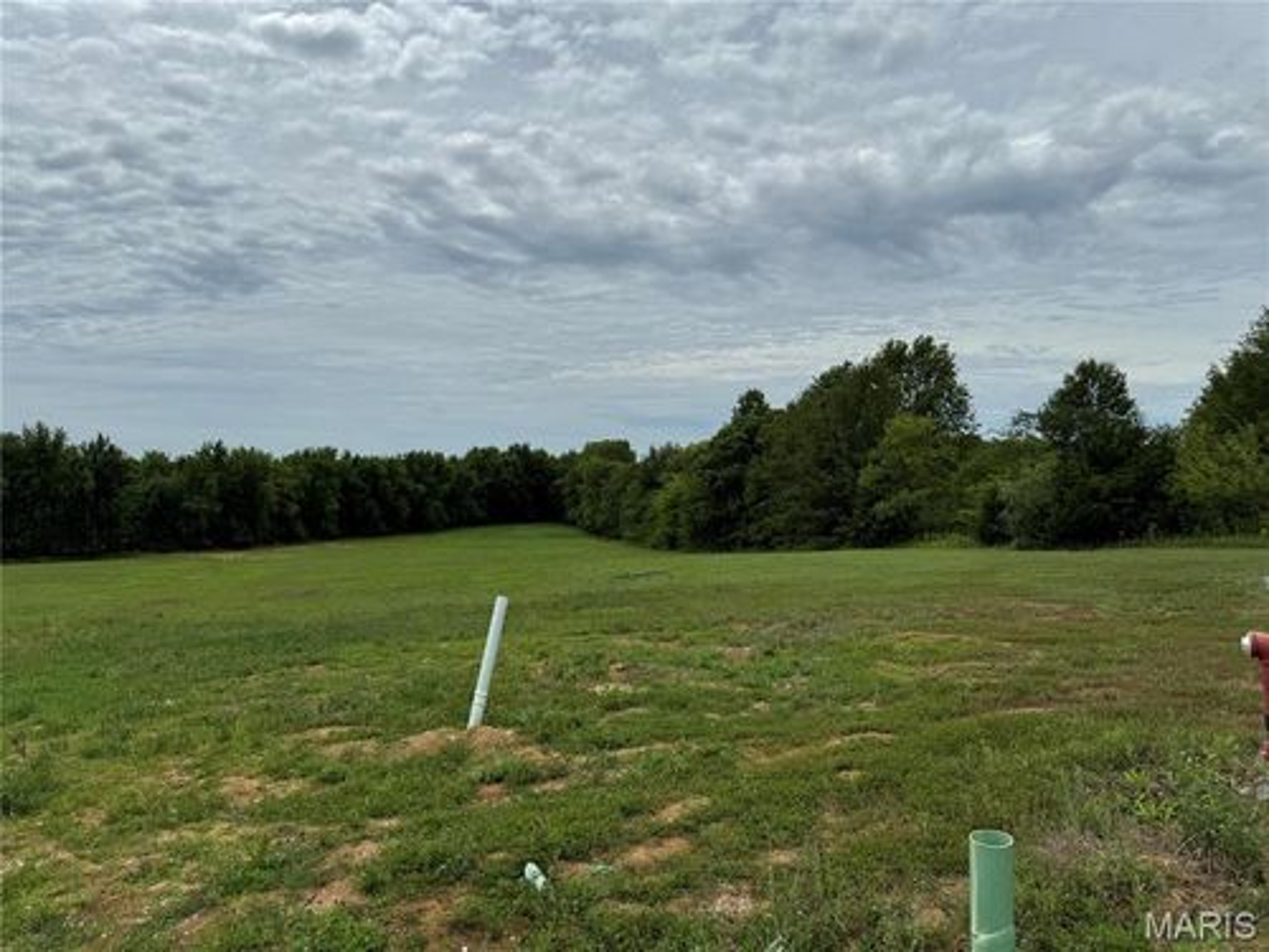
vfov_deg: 56.8
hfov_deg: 71.6
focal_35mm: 24
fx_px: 880
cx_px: 634
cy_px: 476
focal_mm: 6.76
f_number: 1.78
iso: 80
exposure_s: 1/10417
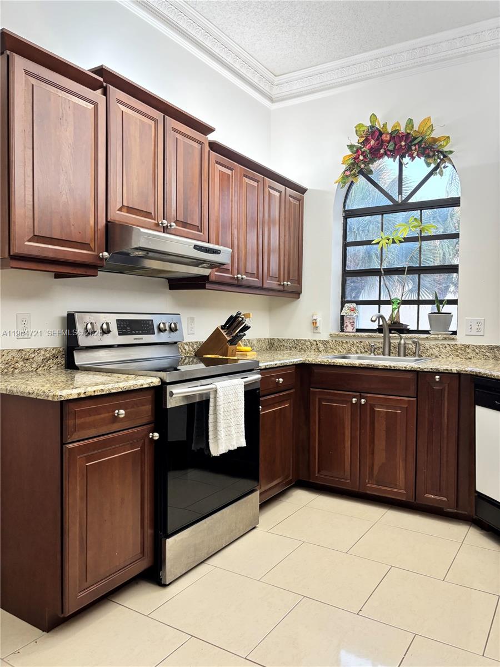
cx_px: 250
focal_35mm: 26
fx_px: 501
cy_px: 334
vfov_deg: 67.3
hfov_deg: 53.1
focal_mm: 5.96
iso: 125
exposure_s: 1/60
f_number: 1.6
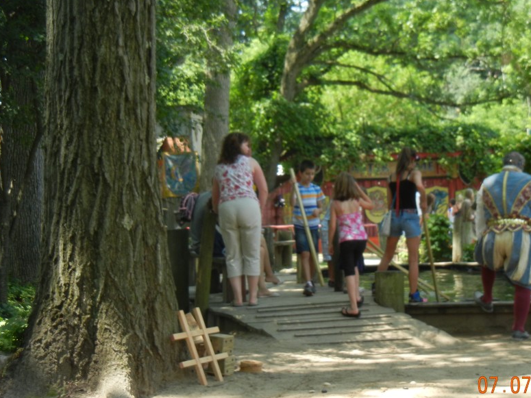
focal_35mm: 78
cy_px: 177
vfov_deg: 18.9
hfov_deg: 24.9
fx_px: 1196
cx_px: 343
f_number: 4
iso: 160
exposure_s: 1/166
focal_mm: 10.6
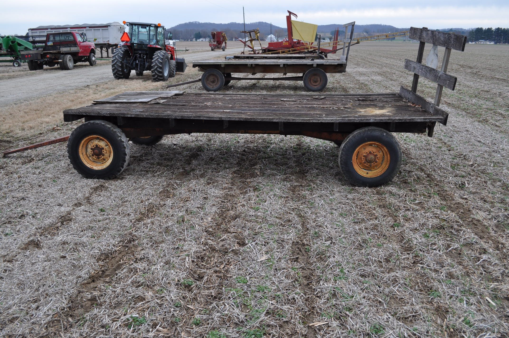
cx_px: 254
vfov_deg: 39.9
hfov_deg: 57.3
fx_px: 466
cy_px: 169
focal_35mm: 33
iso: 200
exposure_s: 1/160
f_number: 6.3
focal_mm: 22
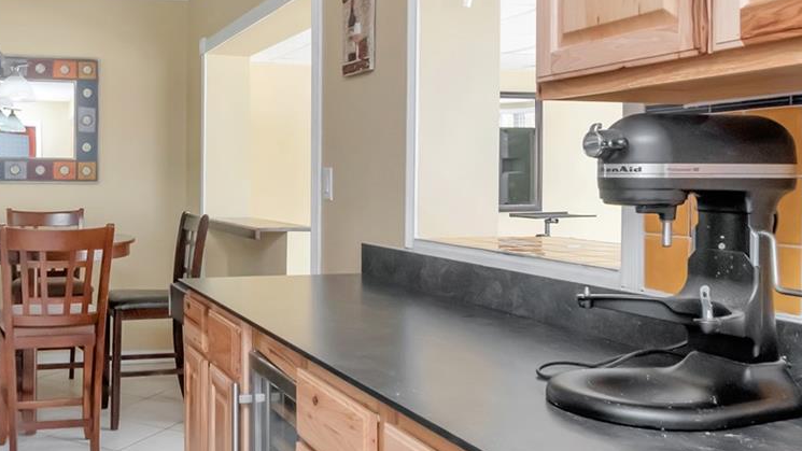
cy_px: 185
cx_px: 173
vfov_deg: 31.8
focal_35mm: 37
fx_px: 789
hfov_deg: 50.9
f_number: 10
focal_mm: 11
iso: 1000
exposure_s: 1/60
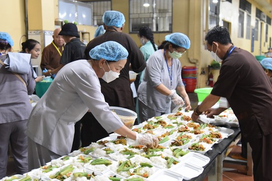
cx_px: 154
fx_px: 363
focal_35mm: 48
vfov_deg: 28.1
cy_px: 82
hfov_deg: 41.0
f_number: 4
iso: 5600
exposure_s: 1/60
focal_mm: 40
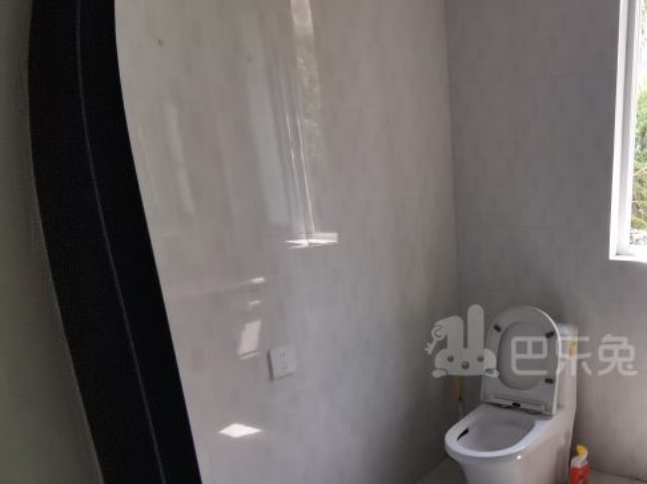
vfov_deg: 48.4
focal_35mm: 28
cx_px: 531
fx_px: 523
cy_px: 342
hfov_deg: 57.9
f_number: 2.4
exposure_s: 1/100
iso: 80
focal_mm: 1.78
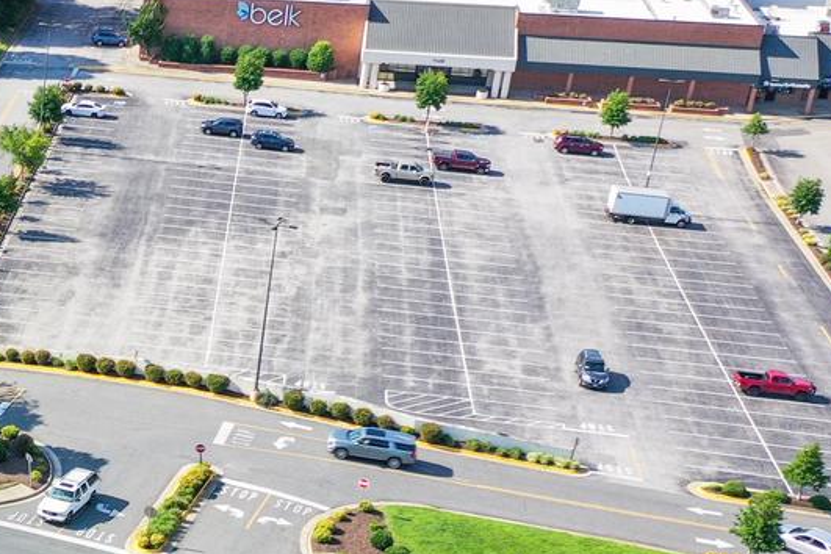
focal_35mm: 76
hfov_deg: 24.1
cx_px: -174
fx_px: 1754
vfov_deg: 17.6
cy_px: 512
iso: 100
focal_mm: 10.26
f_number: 3.2
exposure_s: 1/50
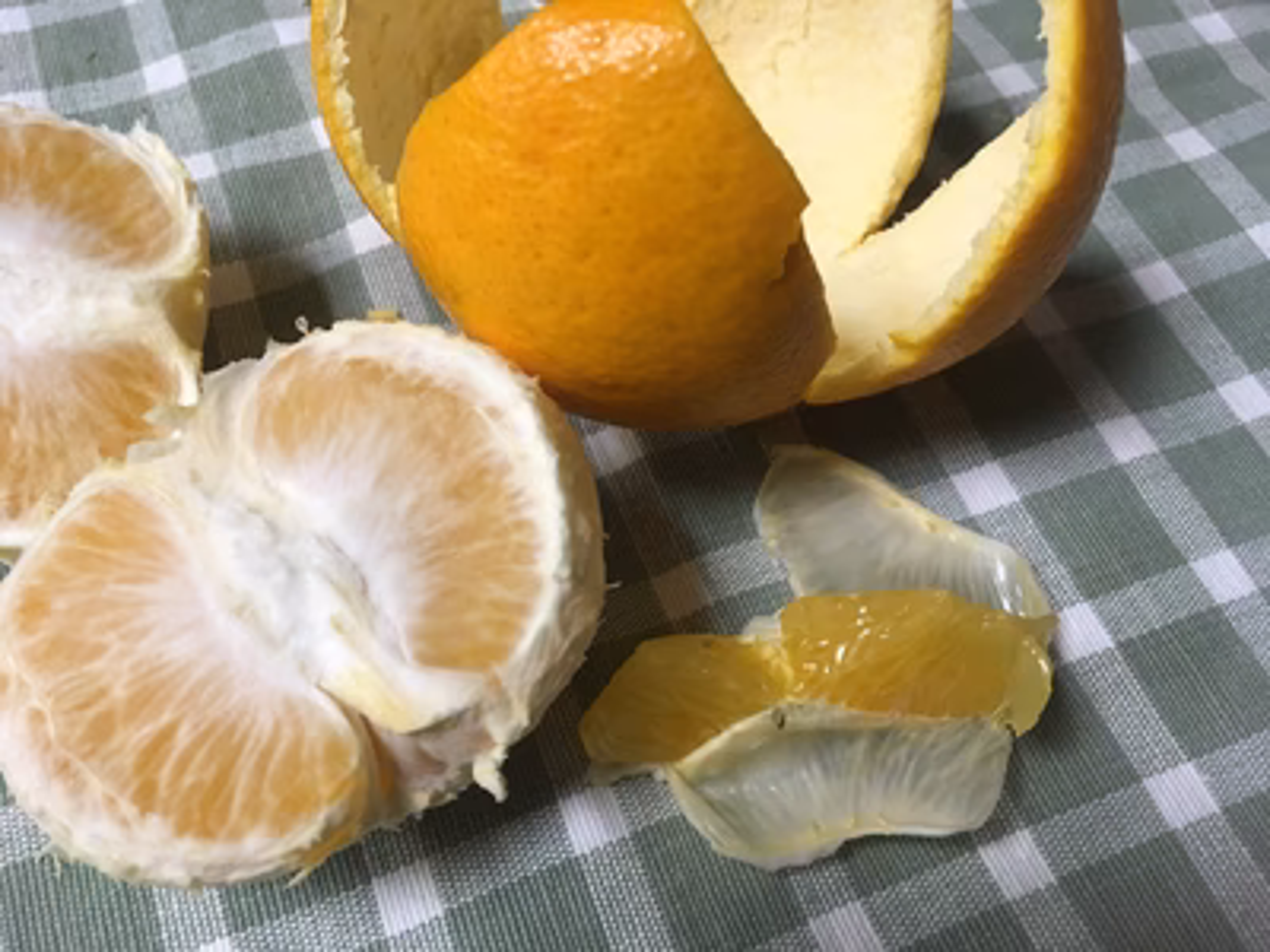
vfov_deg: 48.2
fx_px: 1064
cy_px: 476
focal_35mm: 29
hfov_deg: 61.7
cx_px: 635
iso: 200
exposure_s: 1/33
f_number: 2.2
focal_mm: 4.15
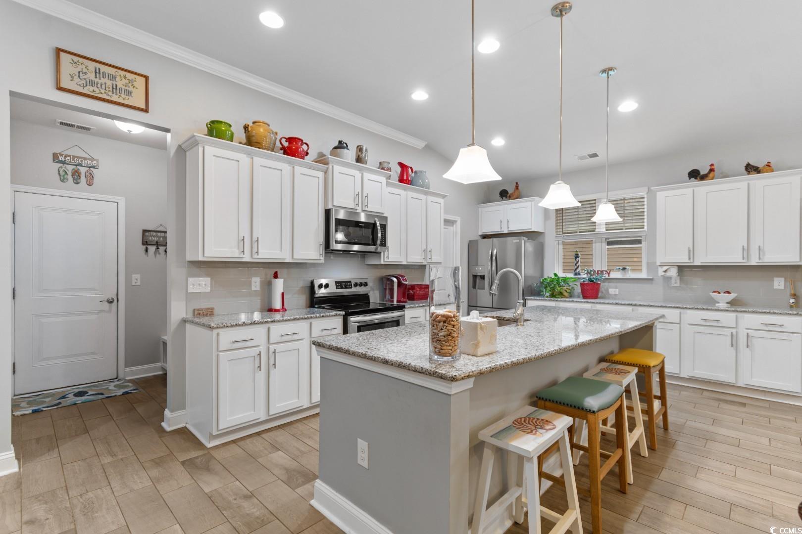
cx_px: 401
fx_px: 334
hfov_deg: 100.4
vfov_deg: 77.3
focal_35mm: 15
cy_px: 267
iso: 100
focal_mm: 10
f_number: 4.5
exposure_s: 1/2
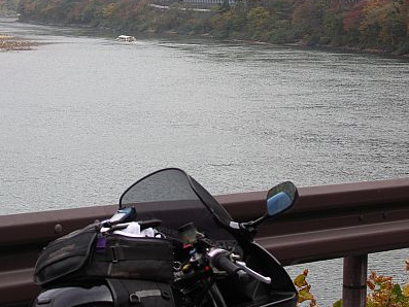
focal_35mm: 121
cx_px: 129
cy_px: 69
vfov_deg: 12.2
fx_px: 1430
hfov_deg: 16.2
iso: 50
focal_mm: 19.3
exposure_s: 1/160
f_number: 4
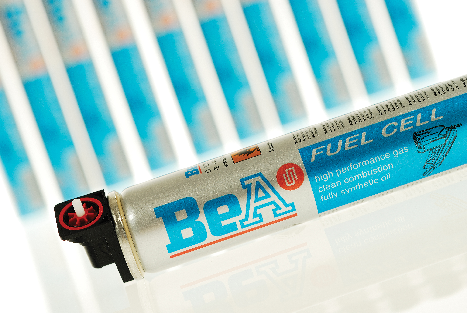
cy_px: 156
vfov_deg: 15.2
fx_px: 1169
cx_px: 234
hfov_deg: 22.6
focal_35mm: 90
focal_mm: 60
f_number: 7.1
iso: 100
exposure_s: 1/125
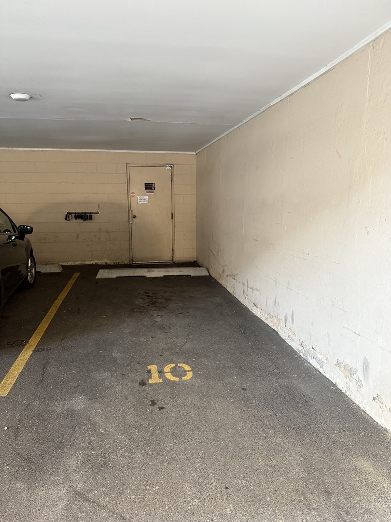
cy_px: 261
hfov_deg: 56.8
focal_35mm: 24
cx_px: 196
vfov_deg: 71.6
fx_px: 361
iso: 400
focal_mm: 6.76
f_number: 1.78
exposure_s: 1/60
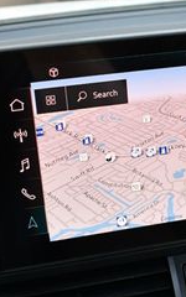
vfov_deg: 21.0
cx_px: 213
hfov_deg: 13.1
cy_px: 229
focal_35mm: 98
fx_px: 795
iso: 800
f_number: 3.5
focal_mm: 18
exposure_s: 1/250
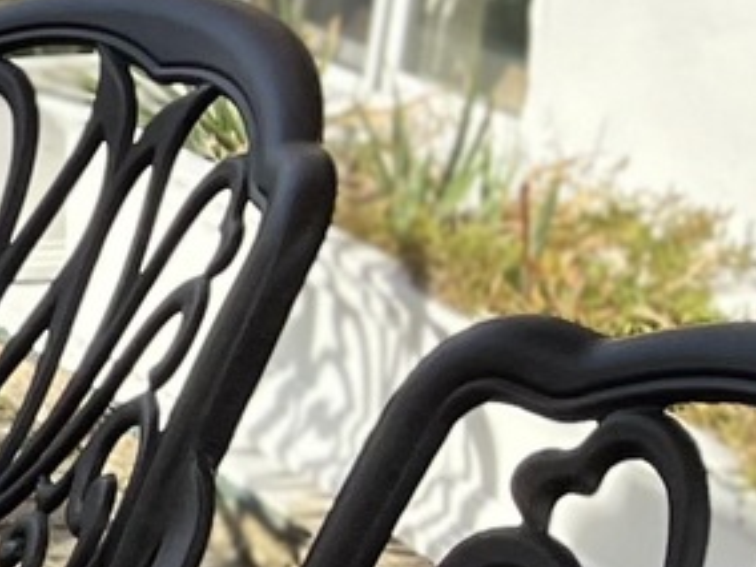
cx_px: -1829
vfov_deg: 8.1
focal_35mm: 183
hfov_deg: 8.3
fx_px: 3997
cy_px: 69
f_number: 1.6
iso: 50
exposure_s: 1/2463
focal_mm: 5.1
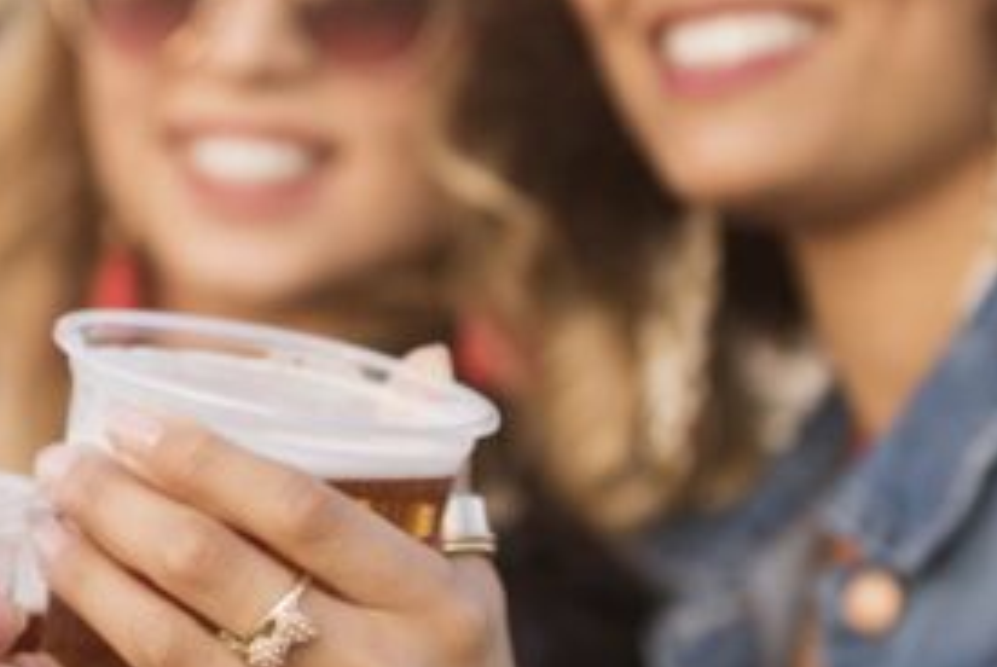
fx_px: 4186
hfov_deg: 13.5
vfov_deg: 9.1
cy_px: 283
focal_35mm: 151
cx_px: 196
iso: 100
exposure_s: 1/1250
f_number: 2.8
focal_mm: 52
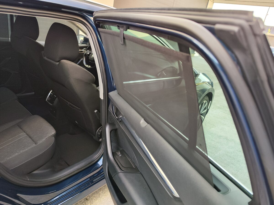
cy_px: 102
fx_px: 182
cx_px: 137
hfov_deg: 73.9
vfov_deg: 58.9
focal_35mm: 23
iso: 190
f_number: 1.69
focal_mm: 7.01
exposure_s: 1/100
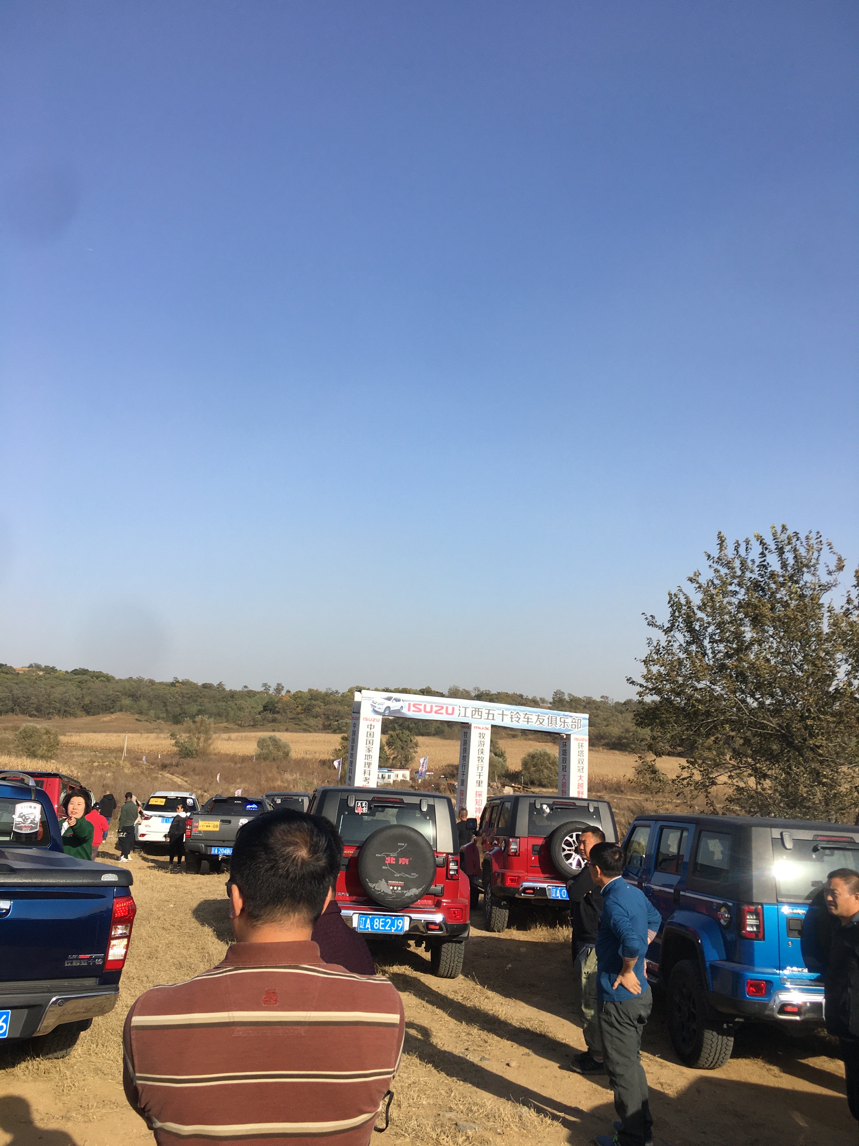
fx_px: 960
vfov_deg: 61.7
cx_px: 430
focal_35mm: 29
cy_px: 573
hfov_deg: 48.2
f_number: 2.2
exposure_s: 1/1451
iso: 25
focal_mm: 4.15
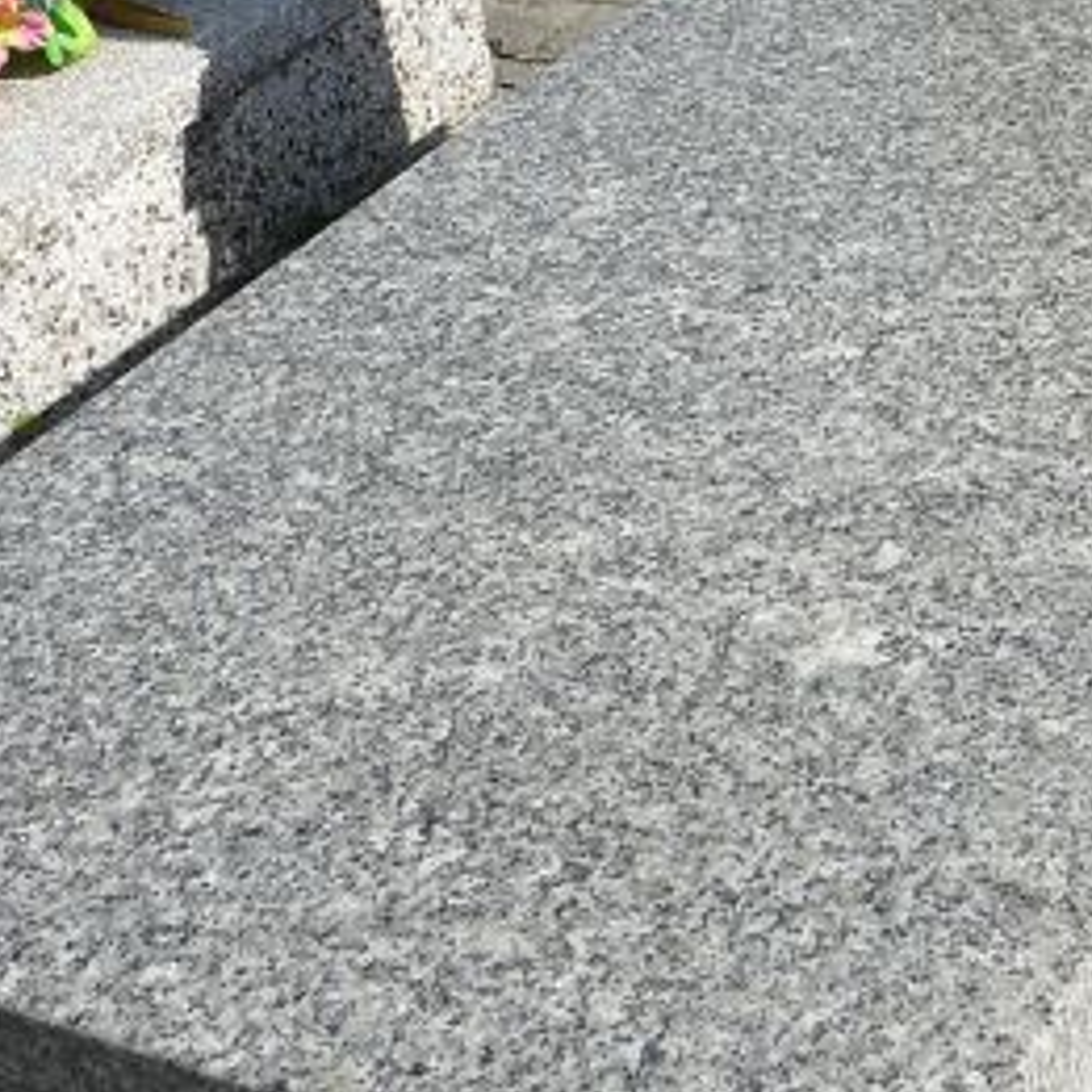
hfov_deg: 22.2
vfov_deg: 22.0
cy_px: 29
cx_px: 996
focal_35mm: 76
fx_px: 2712
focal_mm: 5.2
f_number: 5
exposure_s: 1/400
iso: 80
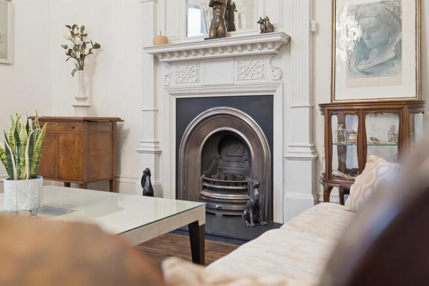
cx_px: 214
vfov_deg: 37.9
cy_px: 143
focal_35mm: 35
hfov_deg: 54.4
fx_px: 417
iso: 2500
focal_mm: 35
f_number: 4
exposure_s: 1/25
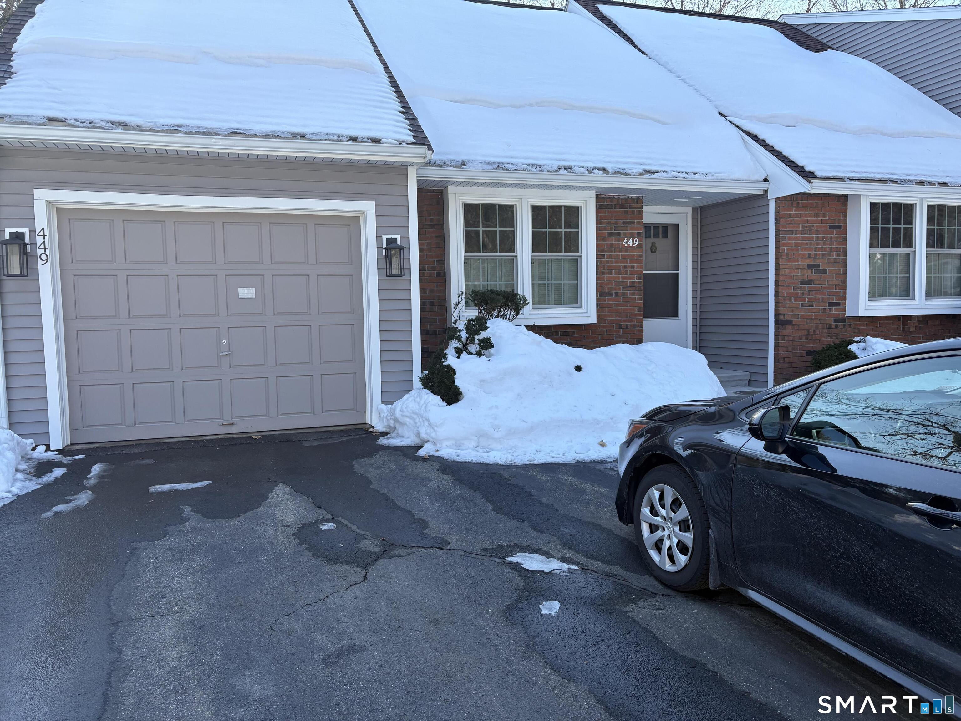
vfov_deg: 53.1
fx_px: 722
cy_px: 360
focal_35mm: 26
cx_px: 480
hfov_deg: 67.3
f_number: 1.6
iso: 50
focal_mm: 5.96
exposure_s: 1/861
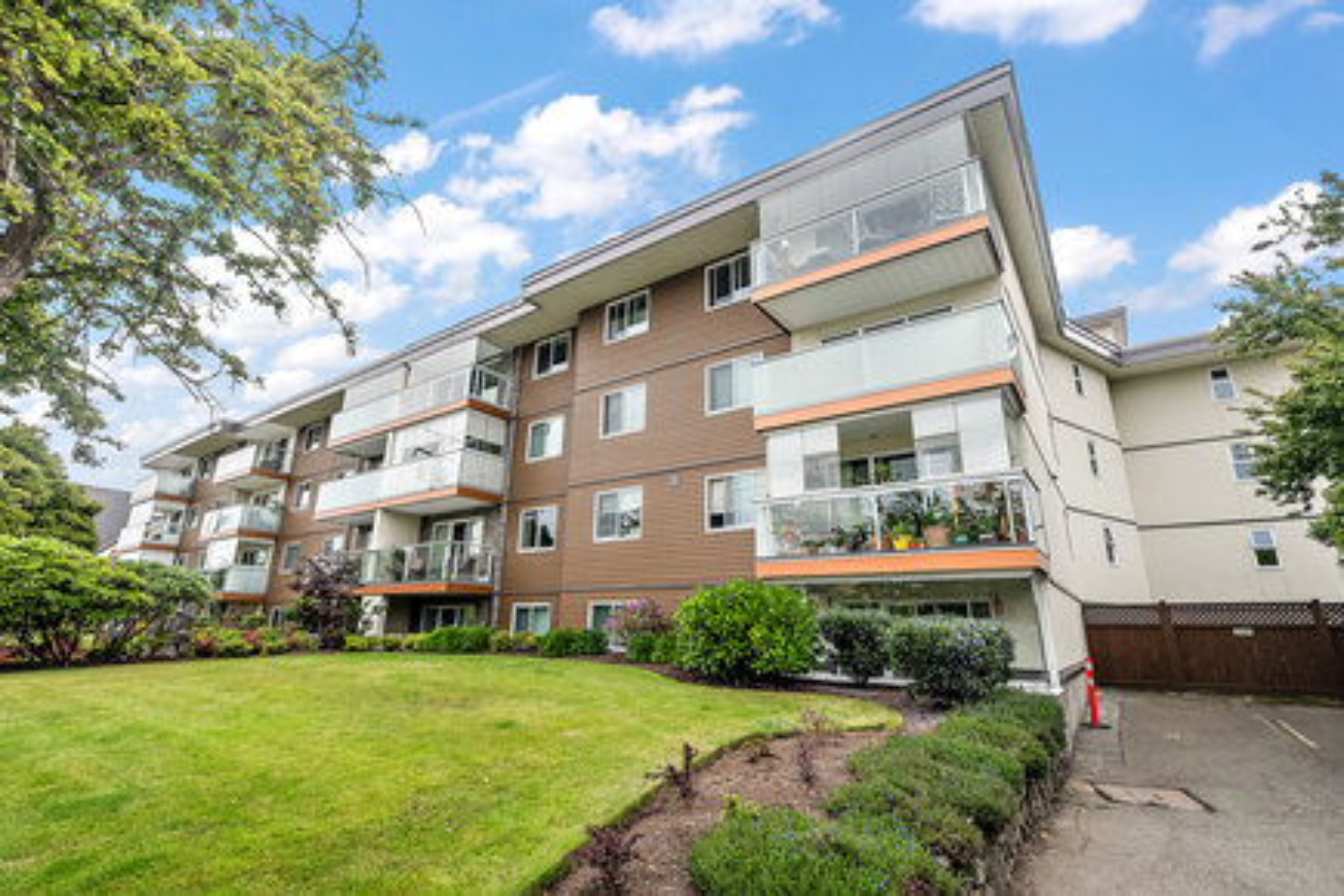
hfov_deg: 96.7
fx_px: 597
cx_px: 672
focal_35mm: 16
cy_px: 448
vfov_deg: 73.7
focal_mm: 16
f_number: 7.1
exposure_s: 1/160
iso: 320
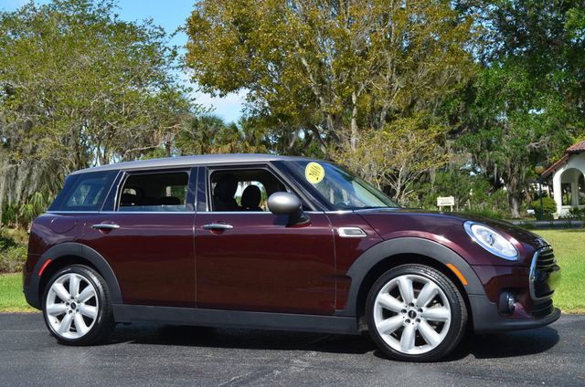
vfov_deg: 28.0
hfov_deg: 41.2
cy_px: 194
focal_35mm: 48
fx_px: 778
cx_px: 292
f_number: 11
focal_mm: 32
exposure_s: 1/125
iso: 200
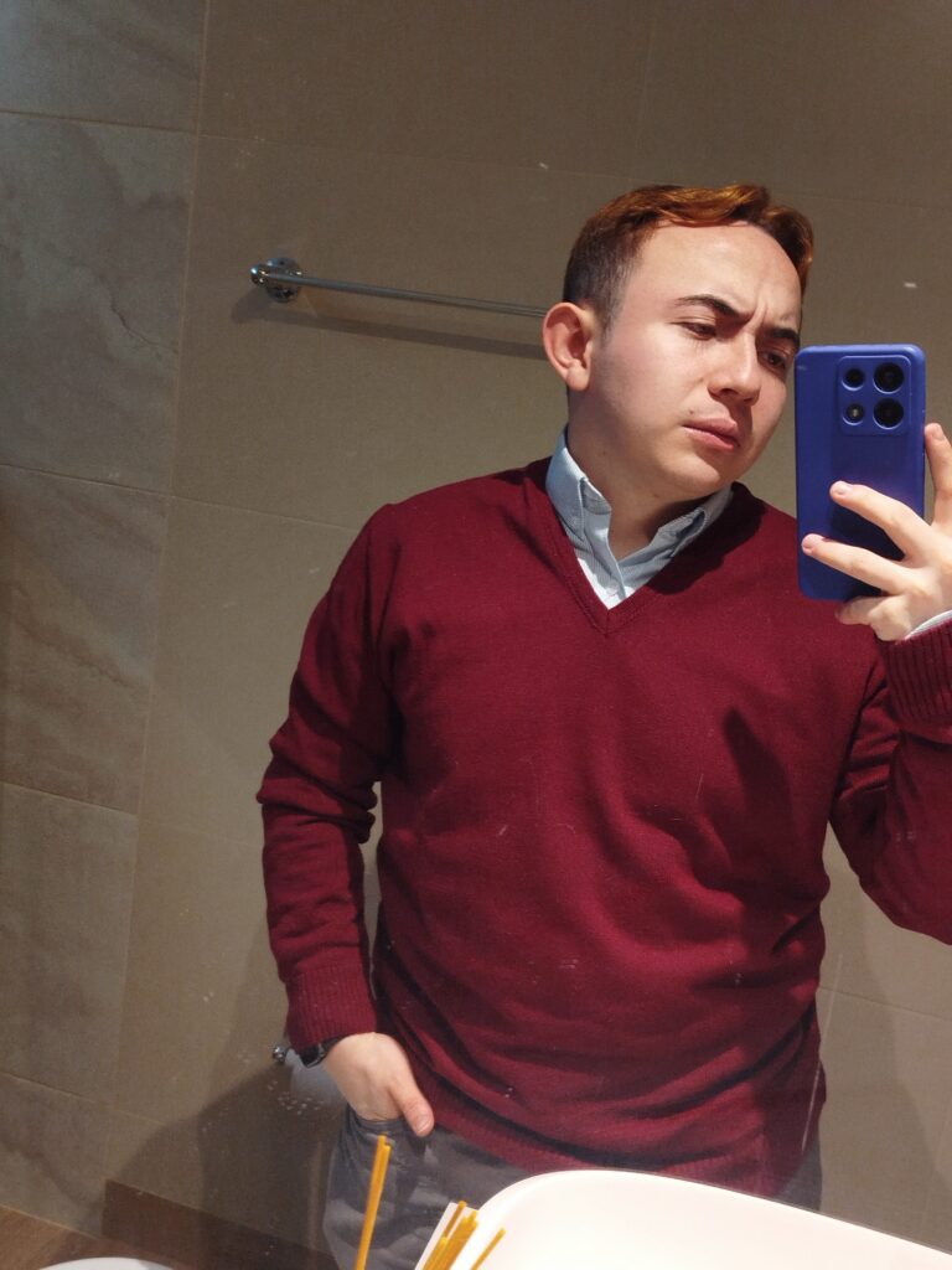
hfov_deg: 39.7
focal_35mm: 36
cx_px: 476
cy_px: 635
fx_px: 1320
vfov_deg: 51.4
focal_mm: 5.31
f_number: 1.7
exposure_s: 1/30
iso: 250
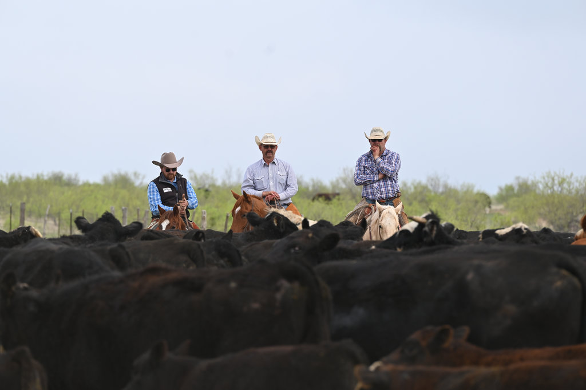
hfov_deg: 10.3
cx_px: 293
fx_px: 3253
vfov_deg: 6.9
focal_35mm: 200
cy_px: 195
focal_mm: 200
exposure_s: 1/500
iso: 200
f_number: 5
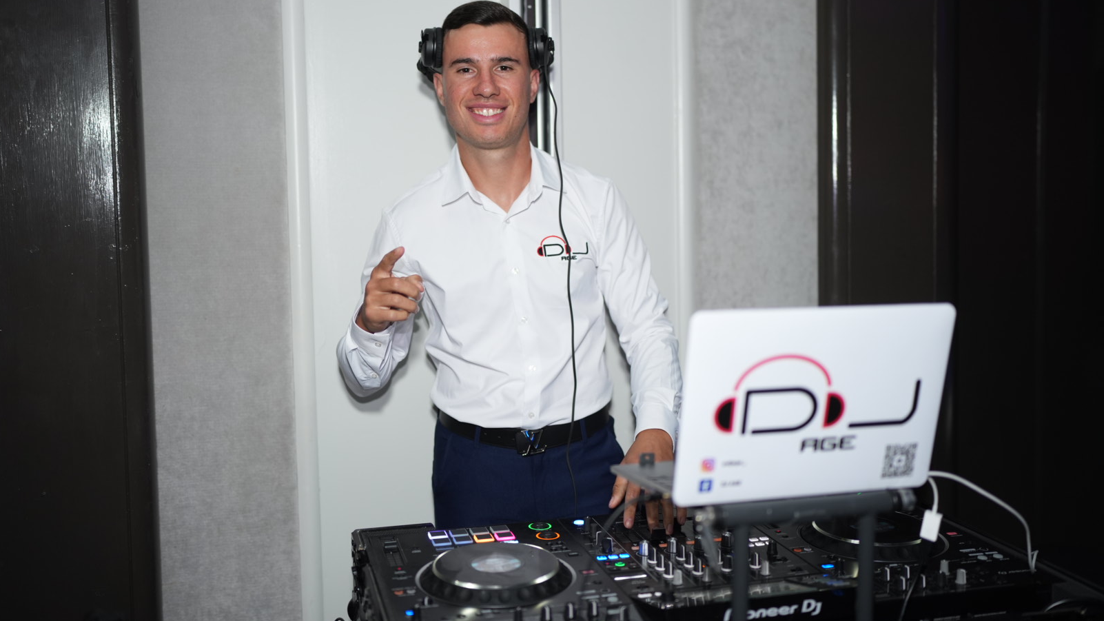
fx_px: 1083
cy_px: 274
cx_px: 553
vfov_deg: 32.0
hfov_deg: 54.0
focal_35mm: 37
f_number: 1.4
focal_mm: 35
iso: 500
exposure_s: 1/160
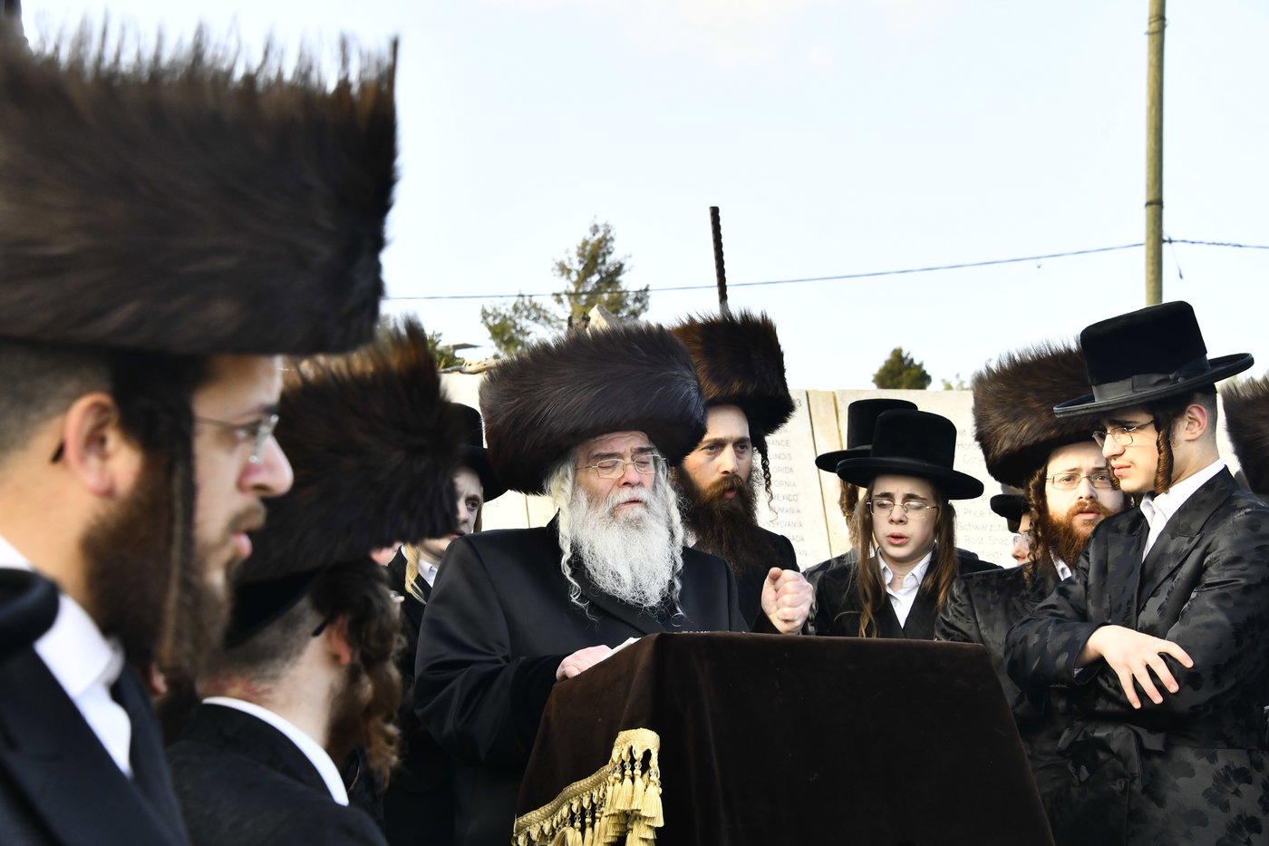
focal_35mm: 78
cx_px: 634
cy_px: 423
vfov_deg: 17.5
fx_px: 2749
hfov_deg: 26.0
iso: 800
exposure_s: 1/250
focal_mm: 78
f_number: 9
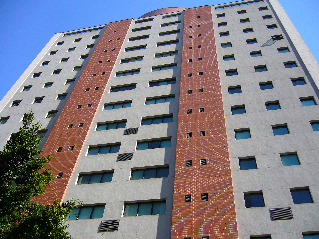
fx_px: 323
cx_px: 160
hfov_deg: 52.6
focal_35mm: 35
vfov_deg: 40.7
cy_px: 120
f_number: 2.8
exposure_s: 1/500
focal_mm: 5.8
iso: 80
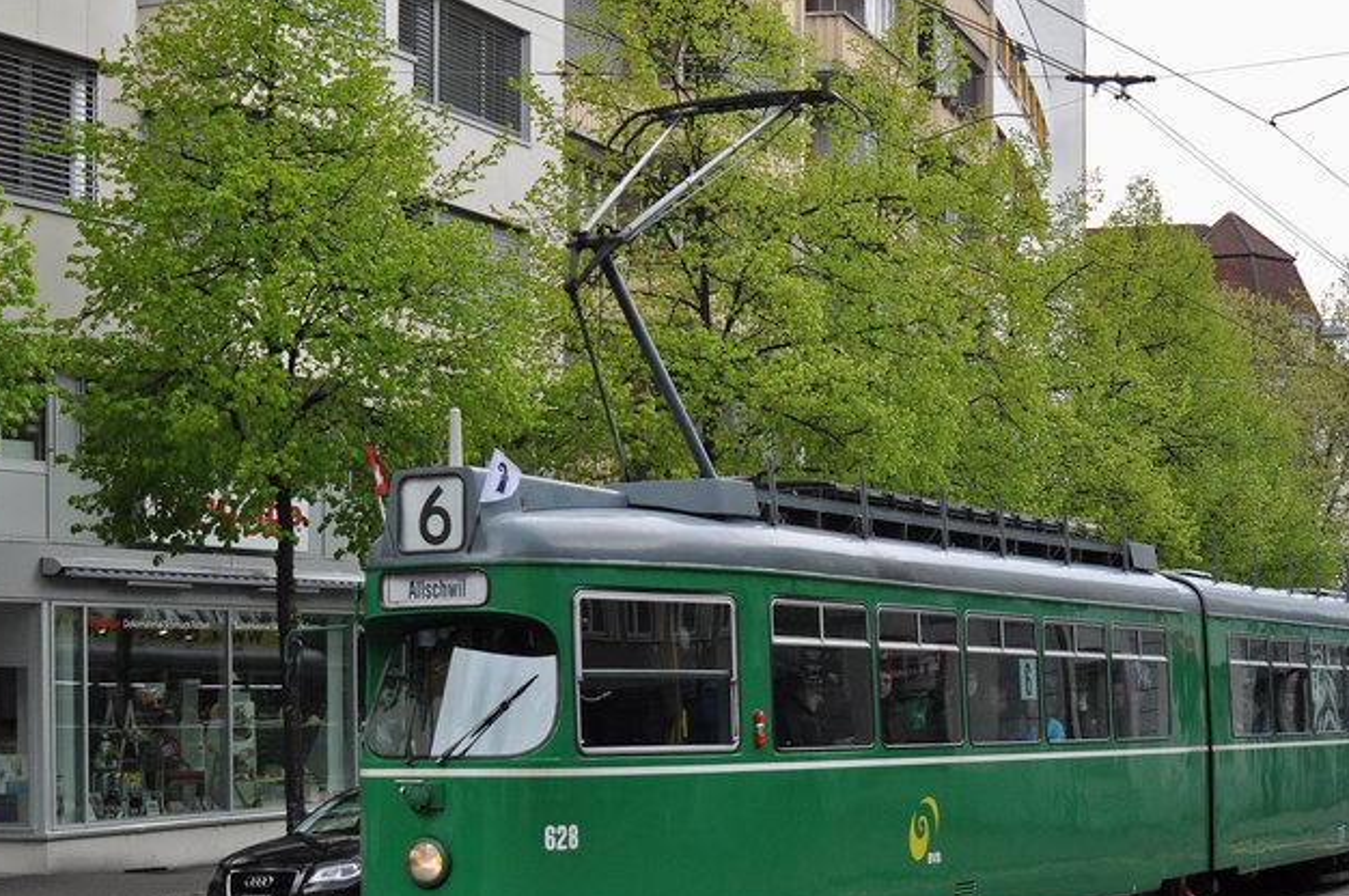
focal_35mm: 69
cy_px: 507
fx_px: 2583
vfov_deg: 19.7
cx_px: 987
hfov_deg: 28.9
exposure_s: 1/1000
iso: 400
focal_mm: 24
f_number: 4.5
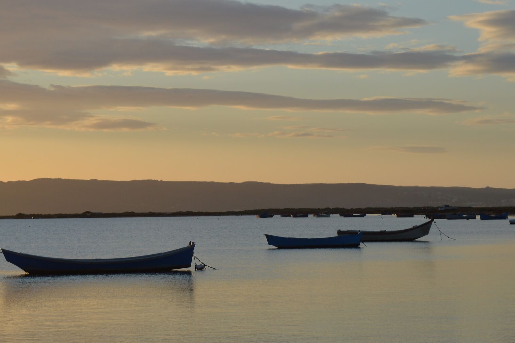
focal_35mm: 119
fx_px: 1701
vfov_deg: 11.5
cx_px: 267
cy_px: 77
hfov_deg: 17.2
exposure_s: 1/320
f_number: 9
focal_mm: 50
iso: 100
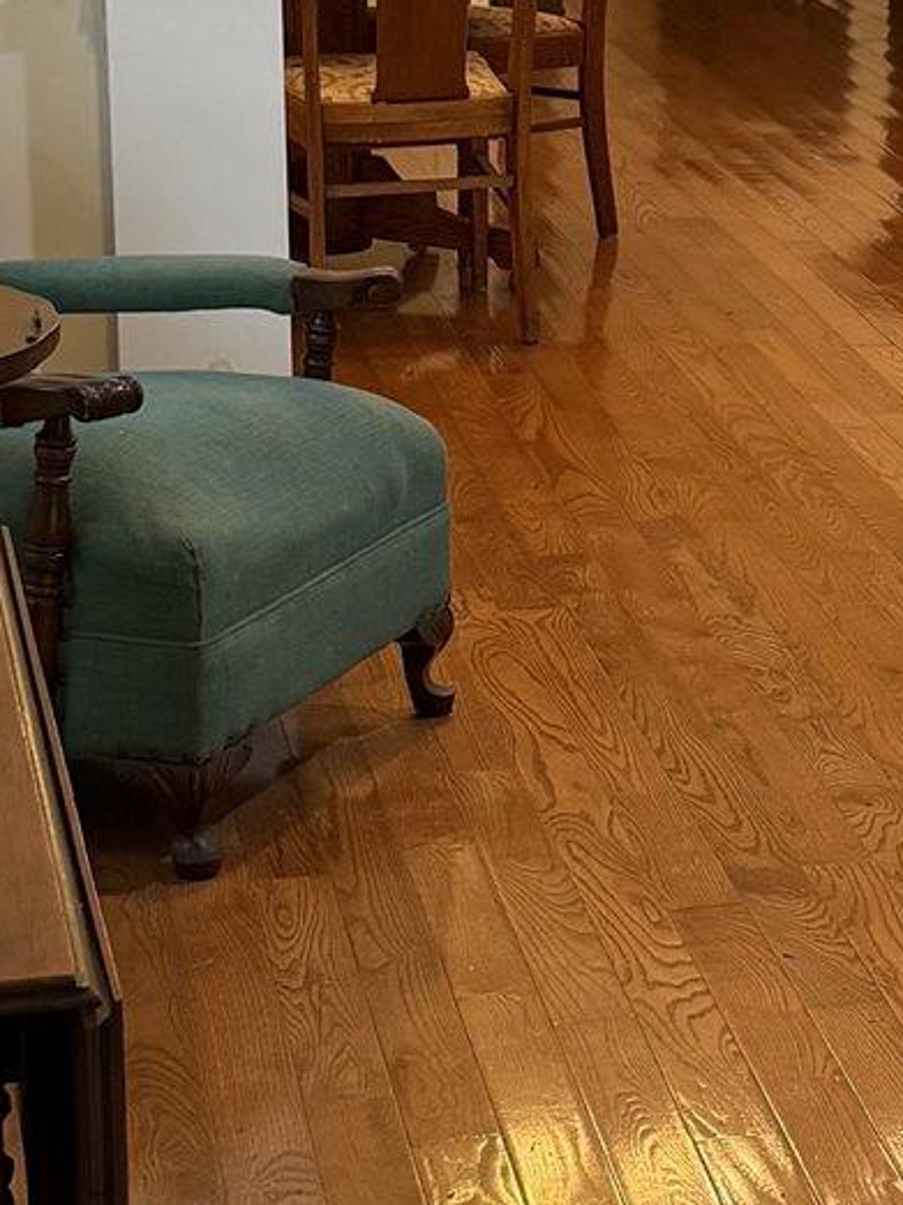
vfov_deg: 18.4
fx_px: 3690
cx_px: 1118
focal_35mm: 106
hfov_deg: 13.5
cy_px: 291
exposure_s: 1/60
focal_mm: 6.76
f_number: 1.78
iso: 160
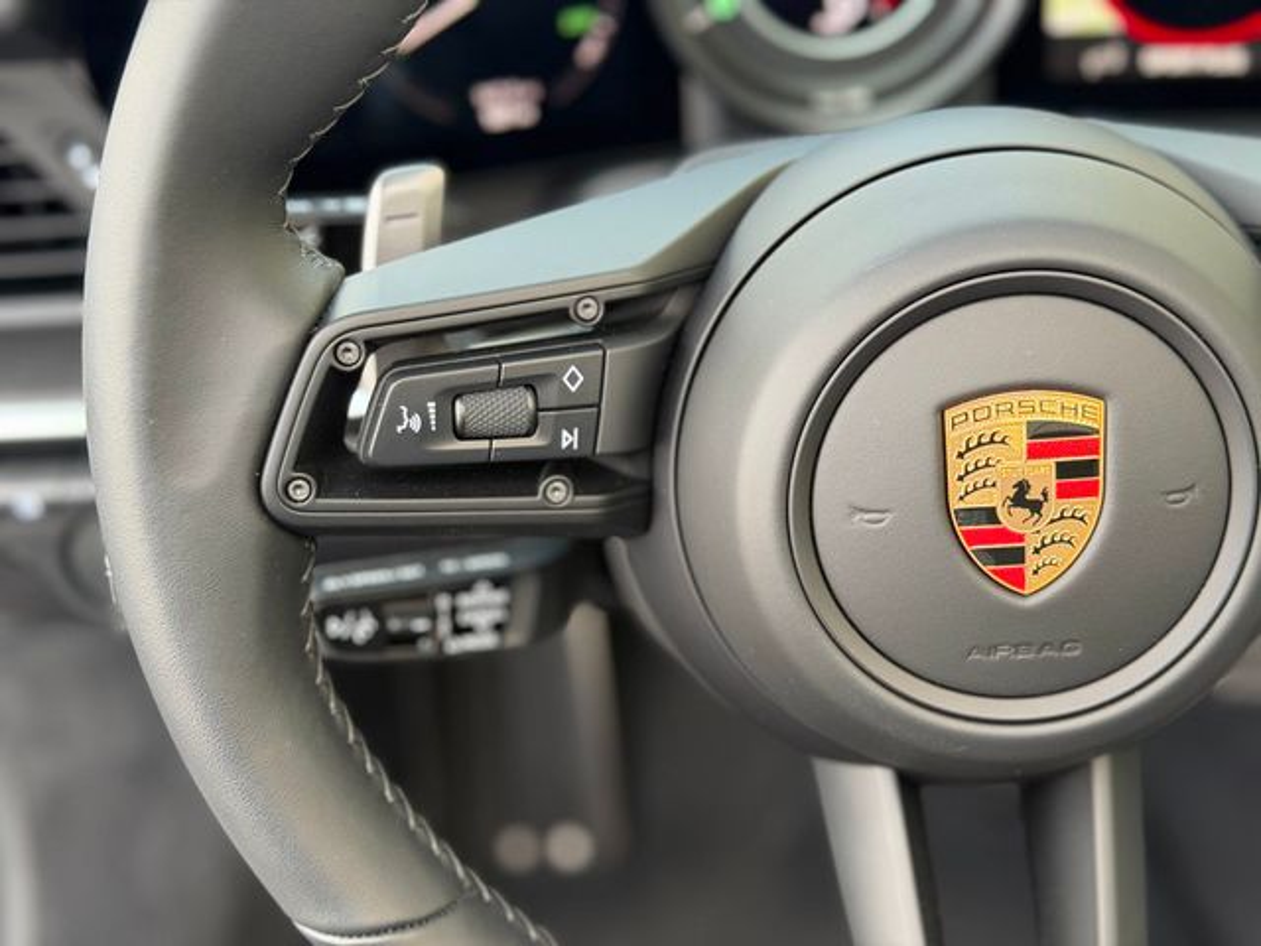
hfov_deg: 39.7
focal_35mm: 48
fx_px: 1749
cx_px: 630
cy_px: 473
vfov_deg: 30.3
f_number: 1.78
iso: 80
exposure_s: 1/121
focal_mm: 6.76
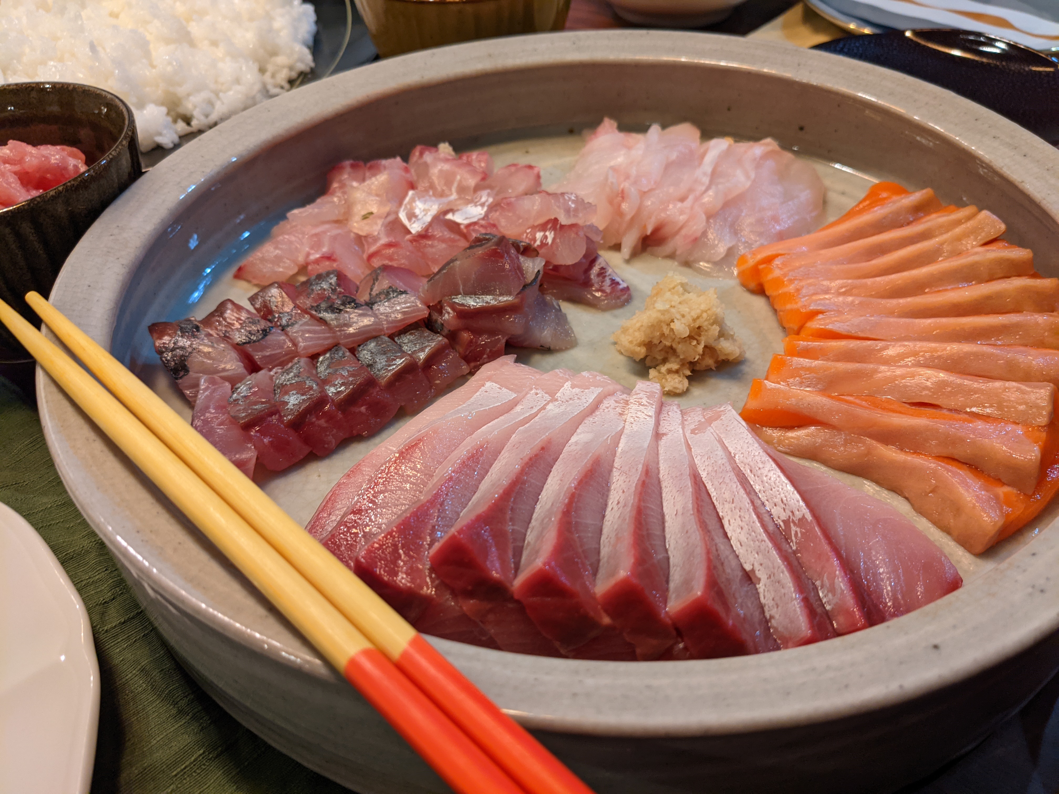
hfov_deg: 65.3
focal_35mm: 27
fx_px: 826
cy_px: 397
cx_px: 530
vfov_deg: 51.4
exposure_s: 1/25
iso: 103
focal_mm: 4.38
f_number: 1.73
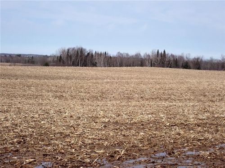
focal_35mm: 100
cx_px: 112
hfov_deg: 19.6
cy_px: 84
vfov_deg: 14.8
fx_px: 650
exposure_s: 1/400
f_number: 6.3
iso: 100
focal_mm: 18
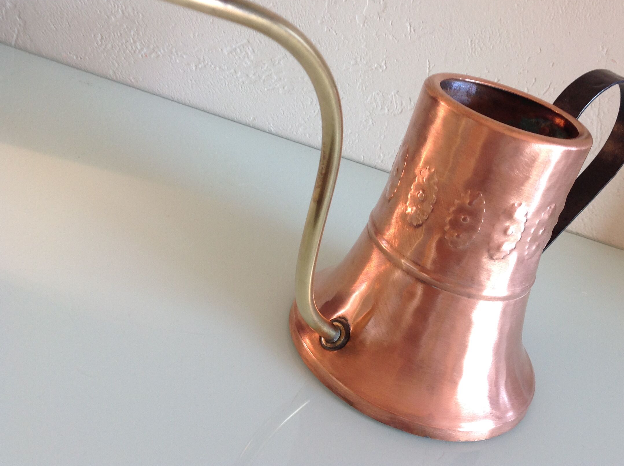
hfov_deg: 44.7
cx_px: 365
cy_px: 193
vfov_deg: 34.2
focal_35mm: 42
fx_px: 756
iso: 64
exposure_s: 1/15
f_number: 2.4
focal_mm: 4.28
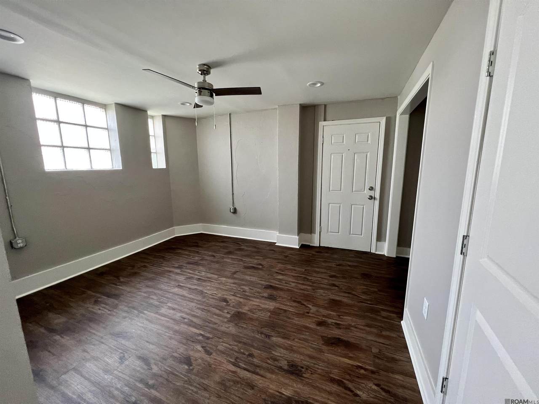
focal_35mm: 13
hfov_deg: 106.2
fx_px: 202
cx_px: 270
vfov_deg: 89.9
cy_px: 202
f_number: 1.8
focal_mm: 1.57
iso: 400
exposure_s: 1/60
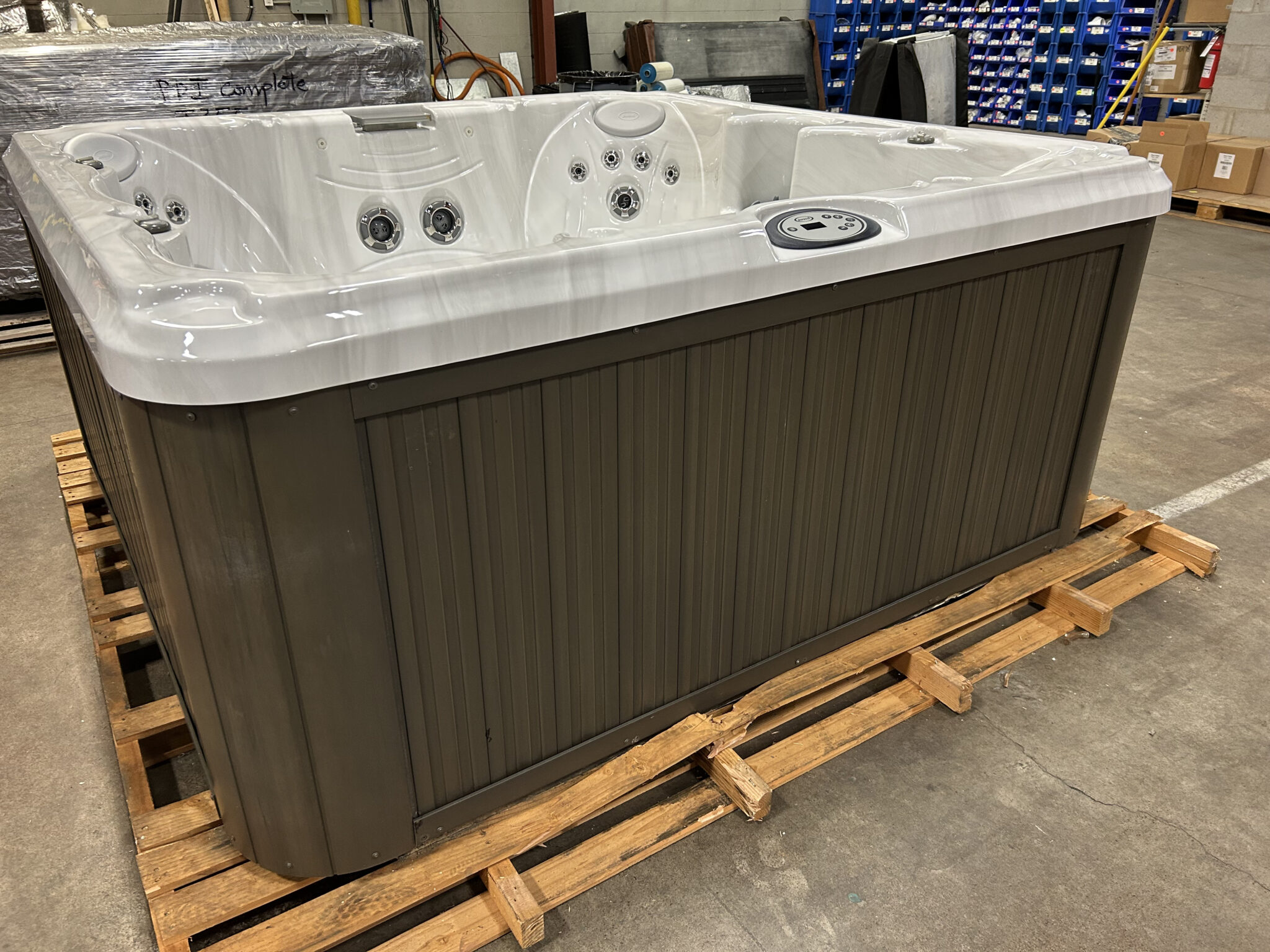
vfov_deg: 53.1
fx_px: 954
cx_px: 635
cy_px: 476
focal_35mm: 26
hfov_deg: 67.3
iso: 160
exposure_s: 1/60
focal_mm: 5.7
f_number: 1.5
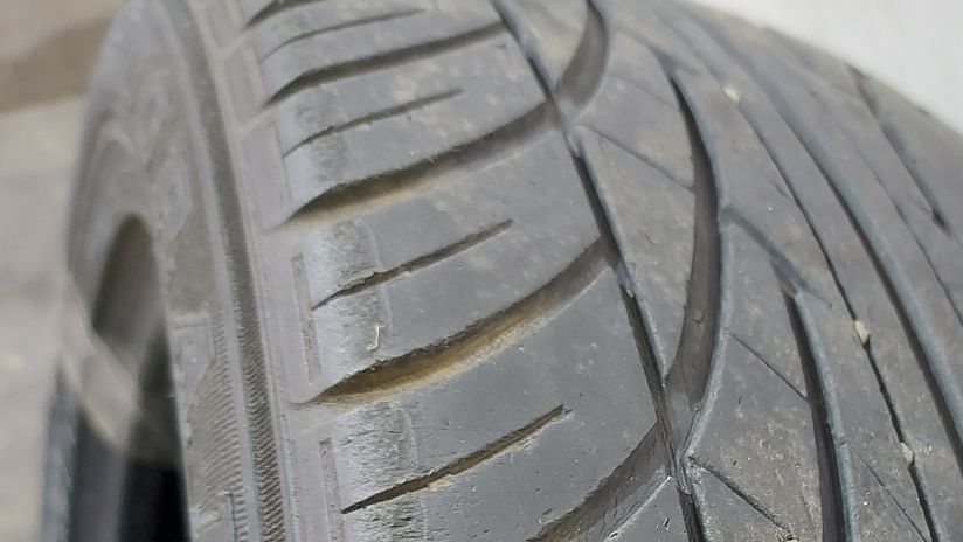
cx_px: 773
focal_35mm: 44
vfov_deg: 25.3
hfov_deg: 44.1
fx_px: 1124
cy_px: 589
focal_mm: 5.23
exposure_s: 1/33
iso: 250
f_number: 1.8
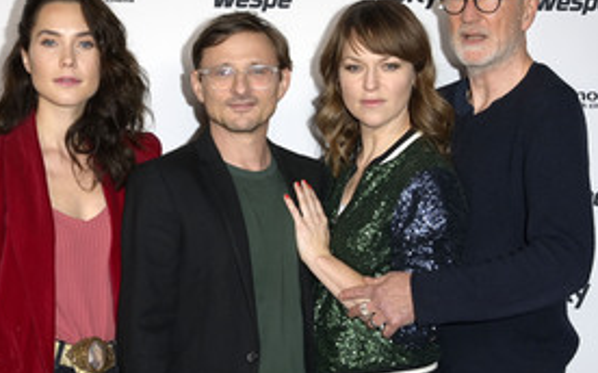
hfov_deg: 29.4
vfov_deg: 18.5
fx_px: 1140
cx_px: 252
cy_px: 243
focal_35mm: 70
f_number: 5.6
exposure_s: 1/250
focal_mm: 42
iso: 400
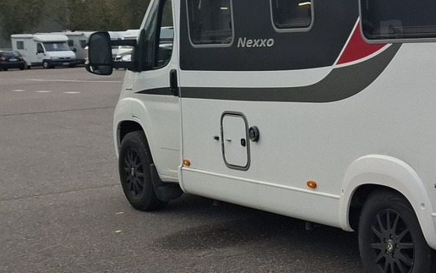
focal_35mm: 68
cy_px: 134
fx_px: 808
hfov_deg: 25.0
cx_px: 606
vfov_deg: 19.2
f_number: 1.8
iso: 50
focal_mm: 5.54
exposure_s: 1/336
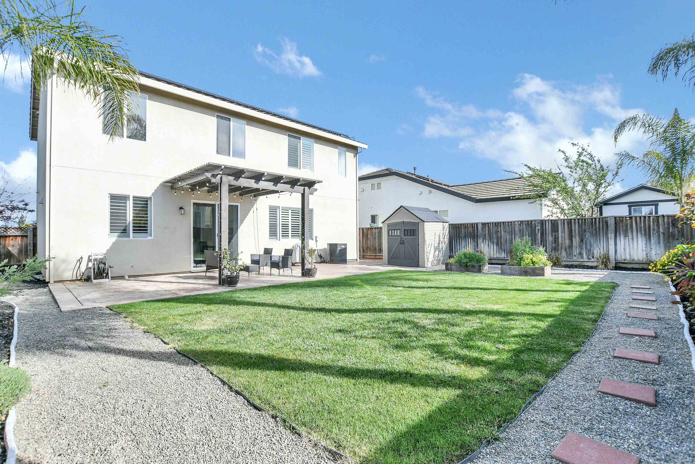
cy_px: 232
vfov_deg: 77.3
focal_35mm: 15
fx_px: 290
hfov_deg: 100.4
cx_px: 348
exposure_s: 1/500
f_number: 4.5
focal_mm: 10
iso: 200
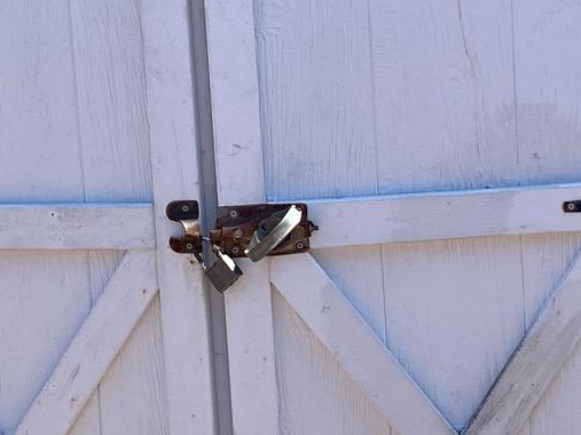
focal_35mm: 105
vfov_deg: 14.0
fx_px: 1762
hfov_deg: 18.7
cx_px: 278
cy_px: 88
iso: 32
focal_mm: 4.25
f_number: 1.8
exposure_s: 1/1157
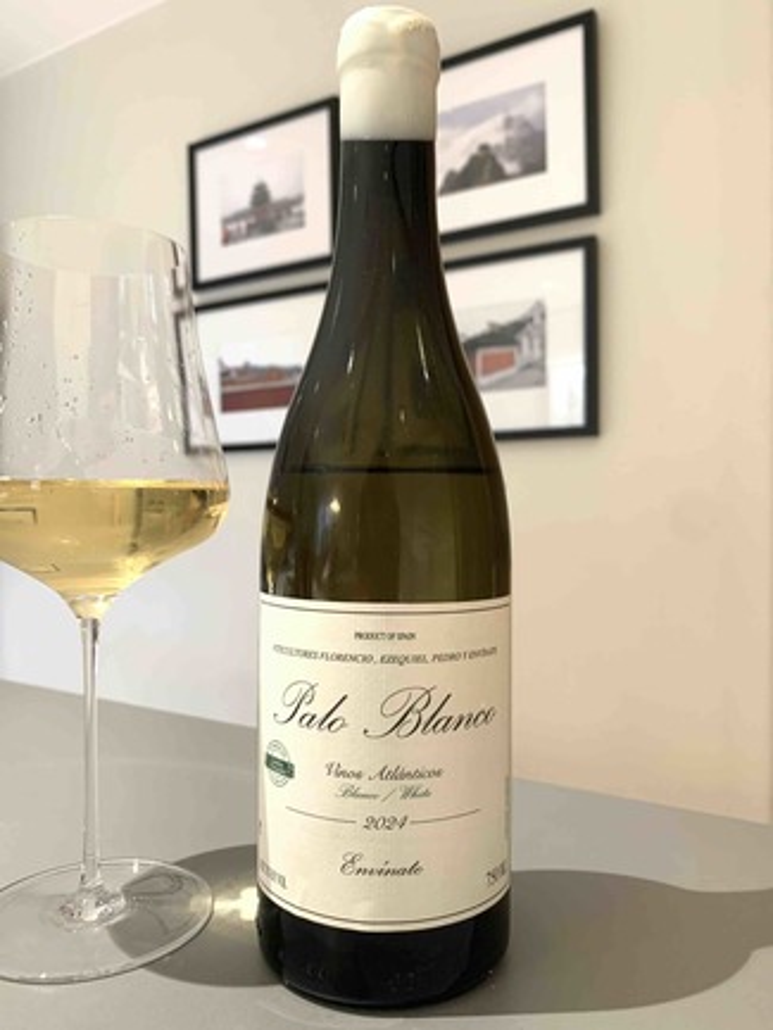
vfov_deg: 67.3
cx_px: 386
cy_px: 515
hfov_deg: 53.1
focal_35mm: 26
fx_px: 774
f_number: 1.8
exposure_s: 1/50
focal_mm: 4.25
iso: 200
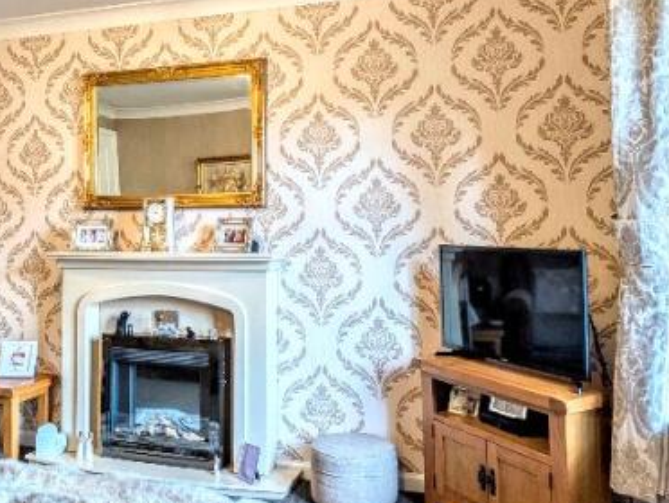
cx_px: 266
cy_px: 188
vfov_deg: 42.7
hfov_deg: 54.9
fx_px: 639
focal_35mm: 33
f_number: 1.7
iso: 72
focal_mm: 2.02
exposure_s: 1/33.3
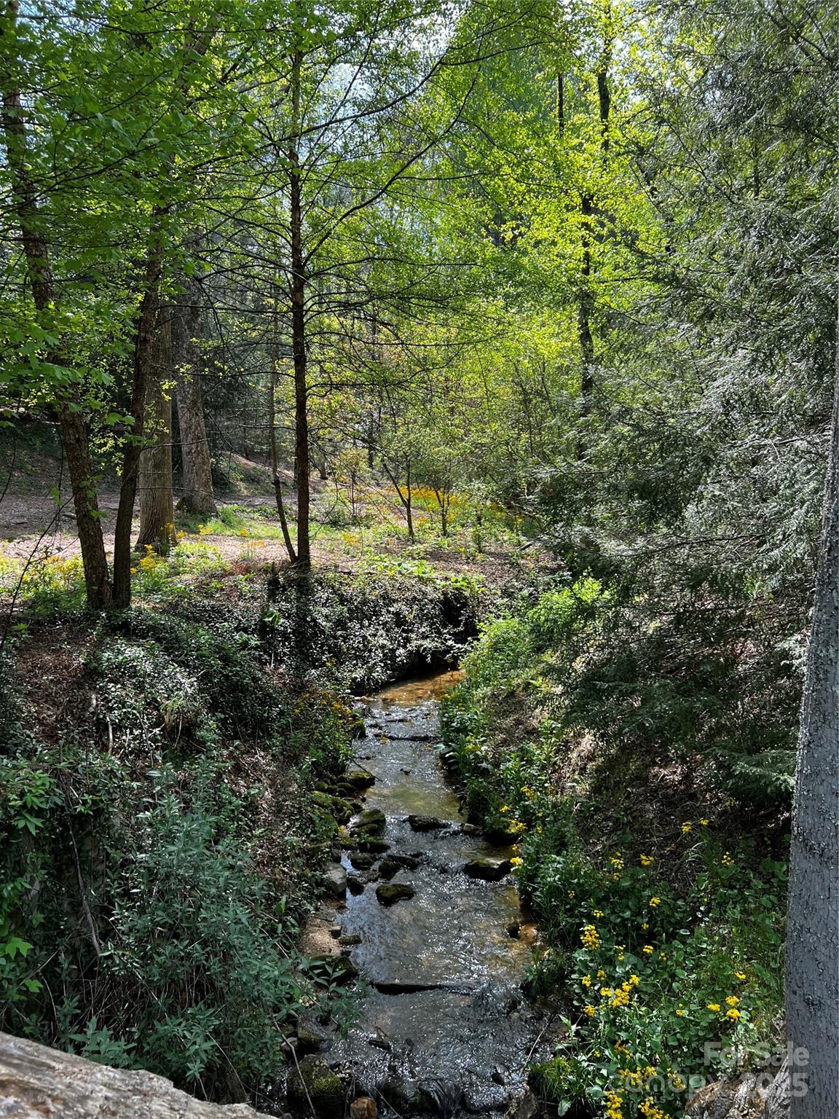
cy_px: 560
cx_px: 420
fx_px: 840
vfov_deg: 67.3
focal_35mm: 26
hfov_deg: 53.1
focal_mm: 5.7
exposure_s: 1/733
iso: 50
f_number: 1.5
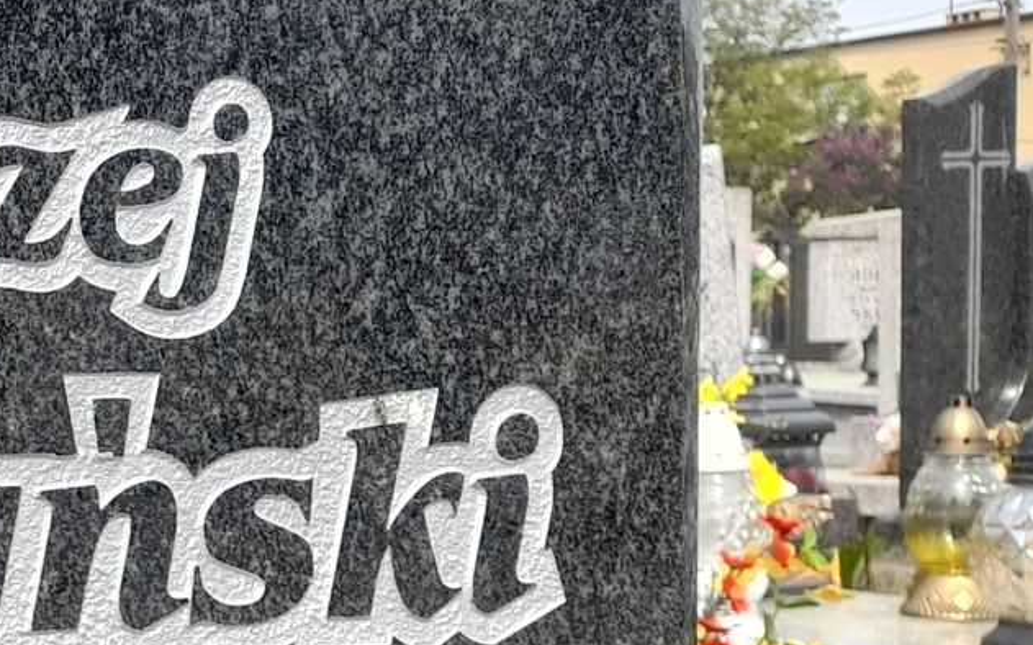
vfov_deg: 15.4
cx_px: -560
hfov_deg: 20.6
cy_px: 503
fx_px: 2364
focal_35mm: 84
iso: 20
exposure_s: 1/271
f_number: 2
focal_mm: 4.6
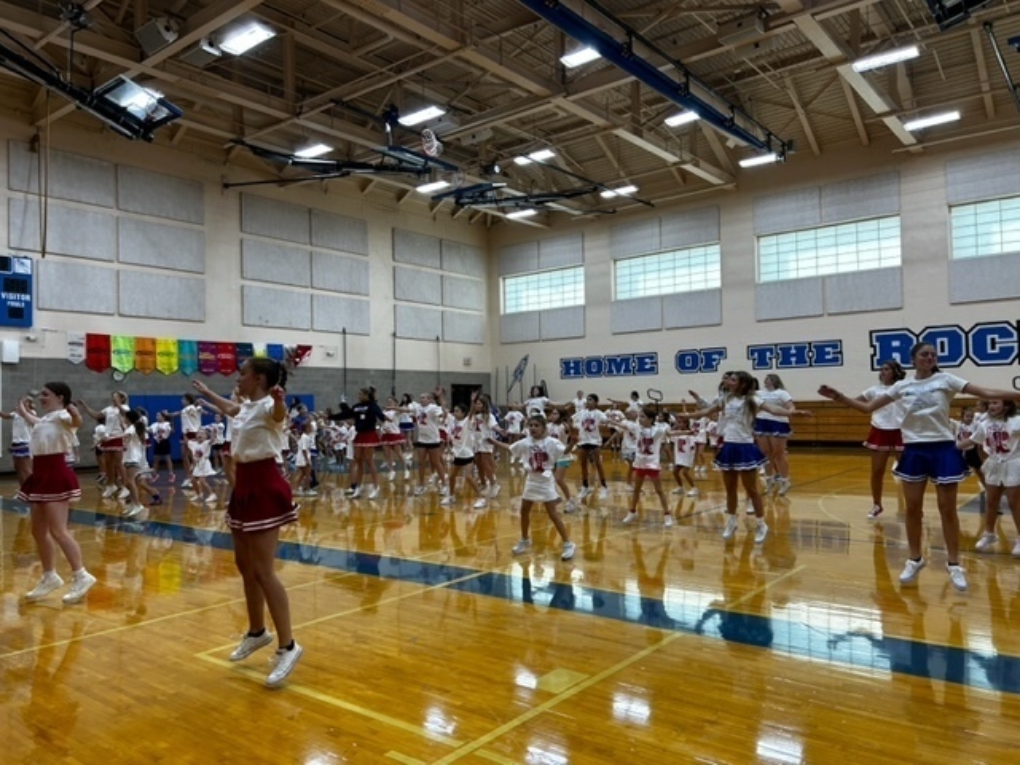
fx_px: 766
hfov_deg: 67.3
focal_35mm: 26
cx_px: 510
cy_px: 382
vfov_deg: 53.1
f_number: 1.5
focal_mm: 5.7
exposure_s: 1/129
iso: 64
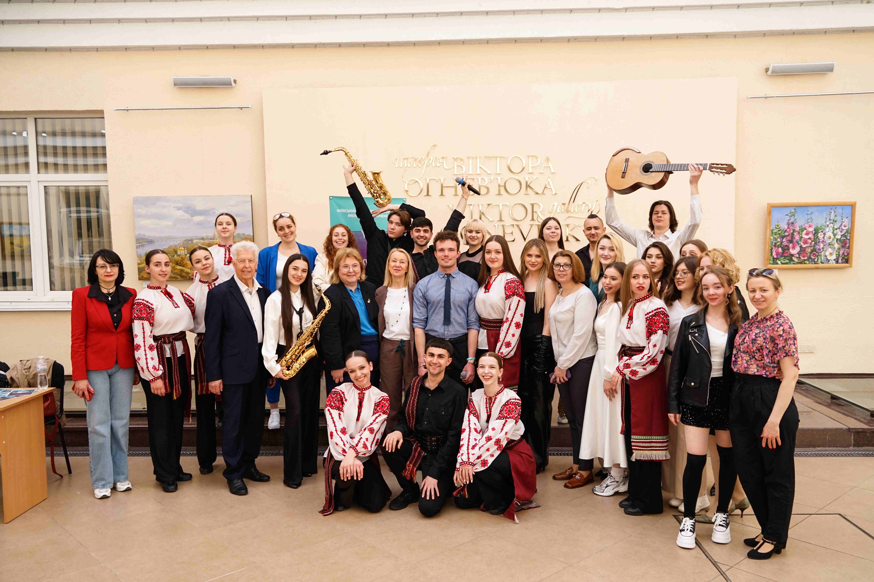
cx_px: 437
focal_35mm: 29
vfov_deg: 45.0
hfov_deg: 63.7
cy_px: 291
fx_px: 704
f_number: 5.6
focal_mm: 29
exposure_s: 1/320
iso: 800
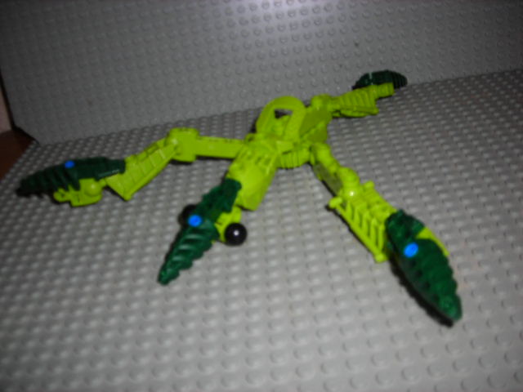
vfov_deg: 37.7
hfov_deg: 49.0
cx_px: 262
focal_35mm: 38
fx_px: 574
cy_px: 196
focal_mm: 6.3
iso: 50
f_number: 3.2
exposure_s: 1/60.1
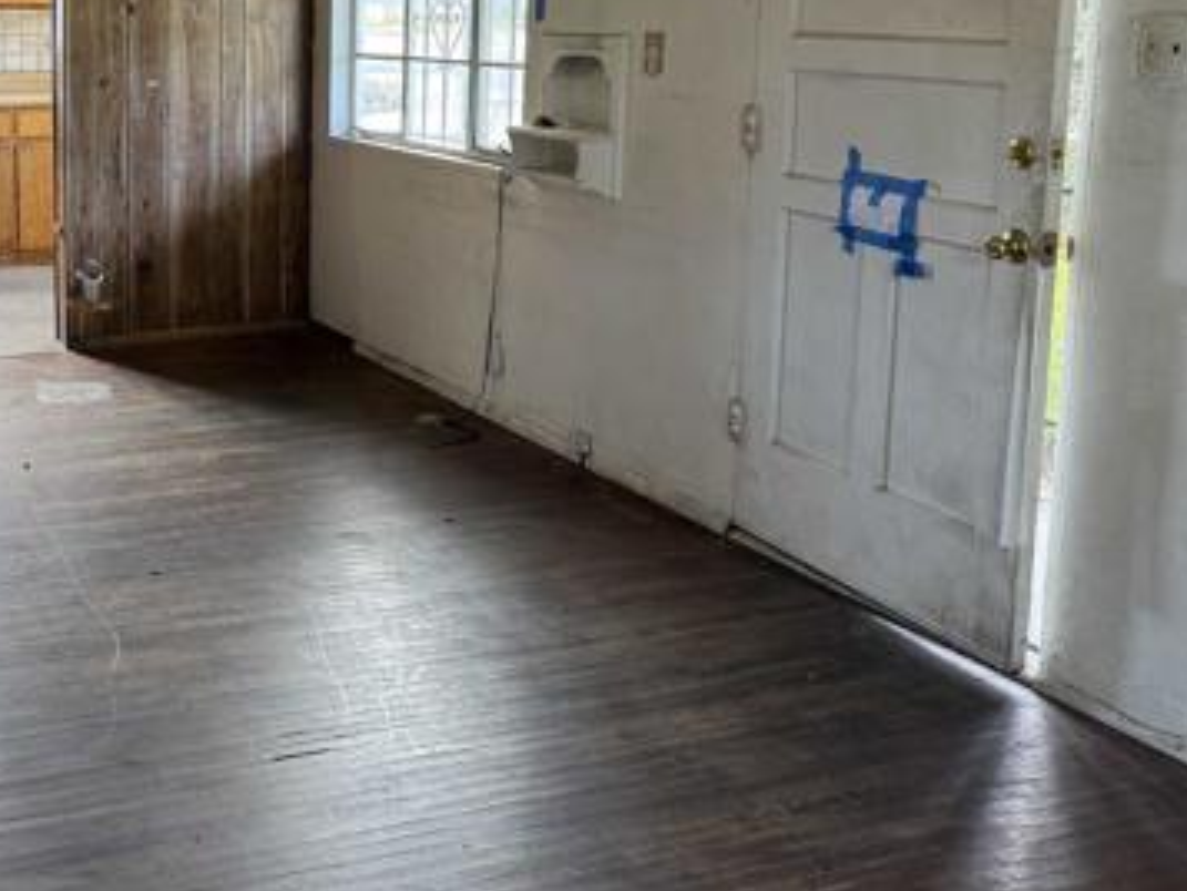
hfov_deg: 40.8
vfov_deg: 32.7
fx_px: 1475
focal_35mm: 43
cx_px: 143
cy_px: 180
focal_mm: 6.76
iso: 200
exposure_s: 1/72
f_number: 1.78
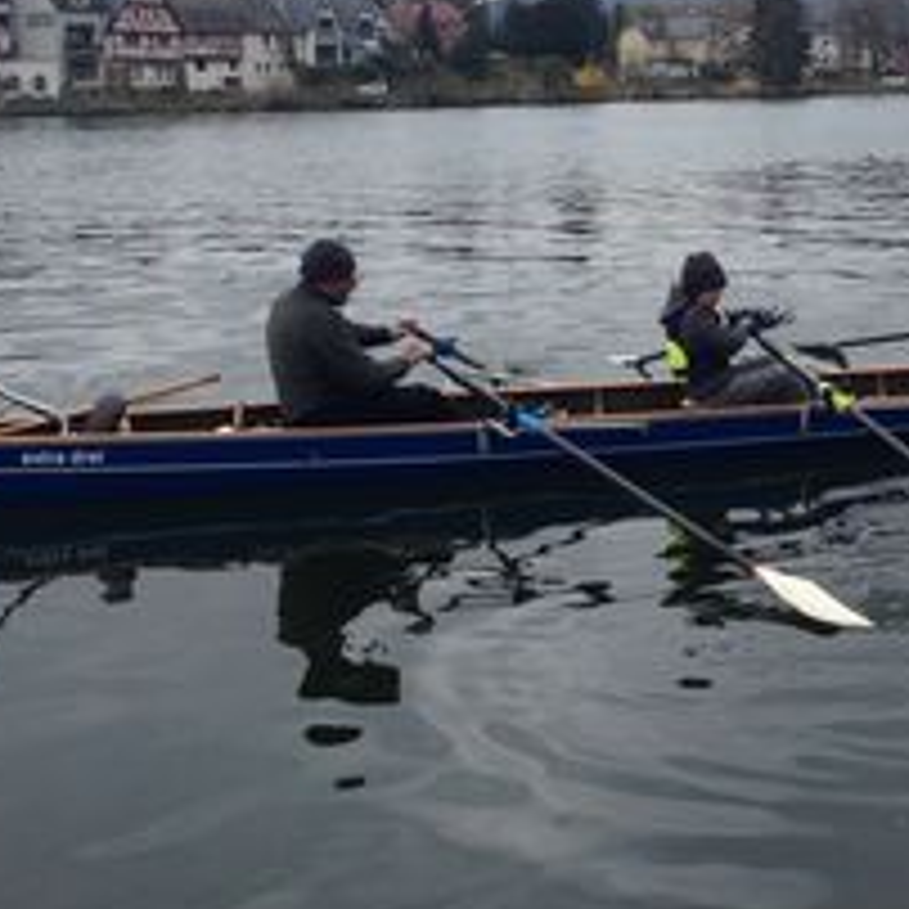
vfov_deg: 27.0
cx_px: 626
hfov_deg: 27.1
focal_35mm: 63
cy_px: 236
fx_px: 1872
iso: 50
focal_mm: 4.12
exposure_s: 1/653
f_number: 2.4
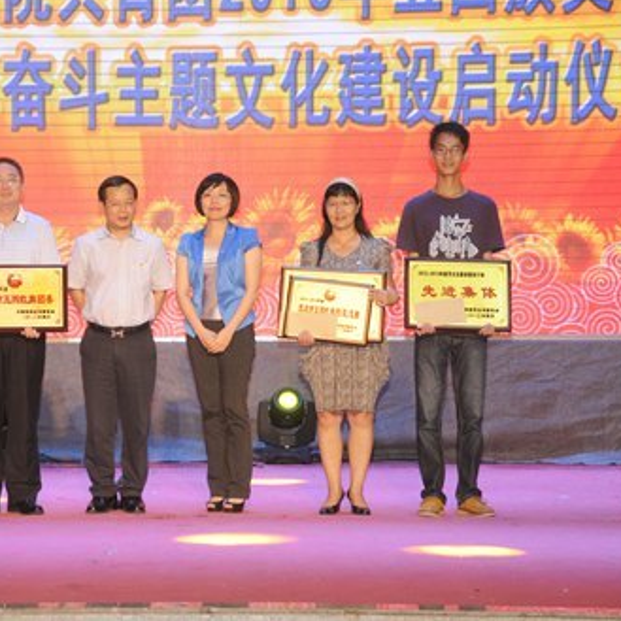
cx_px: 166
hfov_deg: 15.0
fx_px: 2354
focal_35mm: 116
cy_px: 310
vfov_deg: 15.0
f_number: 6.3
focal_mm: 60
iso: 640
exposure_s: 1/100
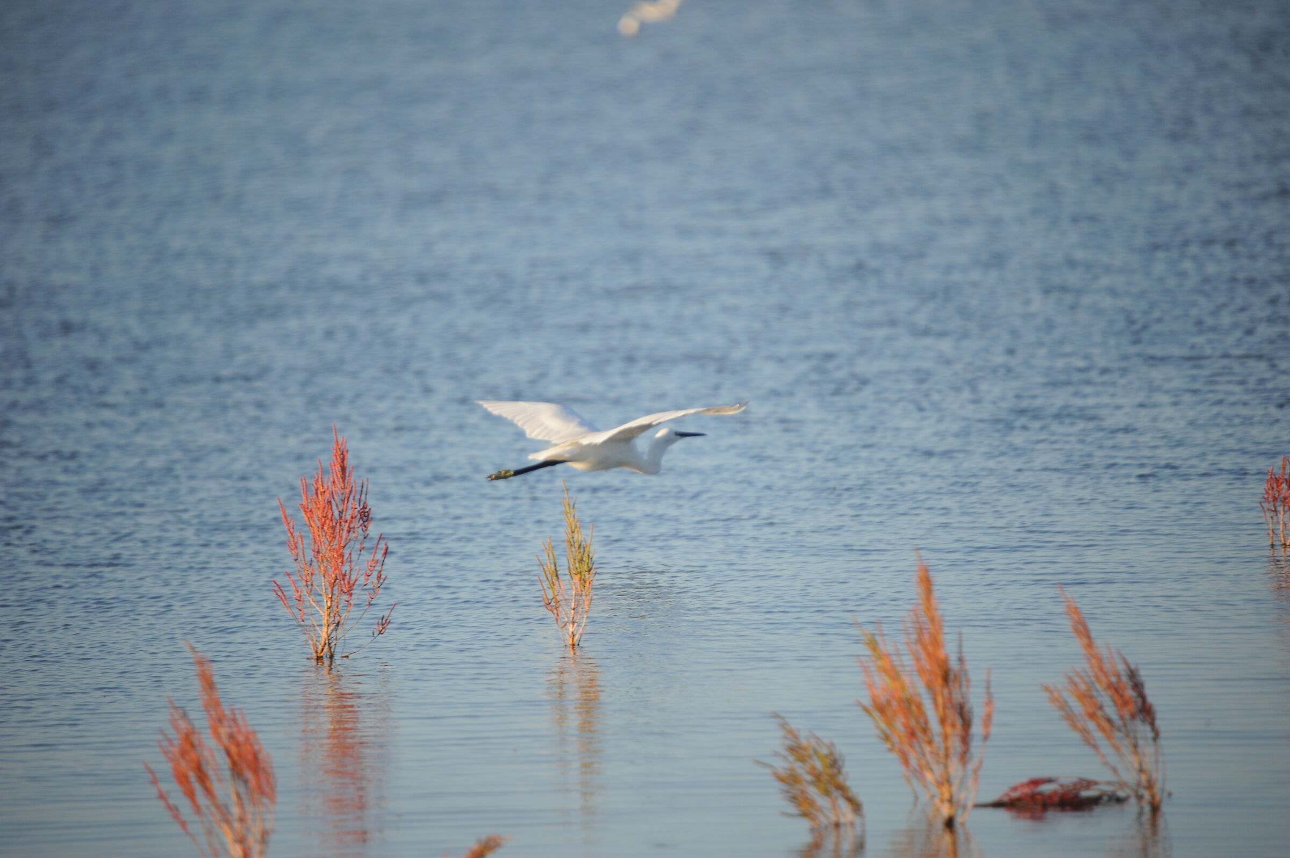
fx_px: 17905
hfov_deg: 4.1
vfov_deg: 2.7
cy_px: 429
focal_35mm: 500
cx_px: 645
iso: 640
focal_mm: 500
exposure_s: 1/1250
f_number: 6.3
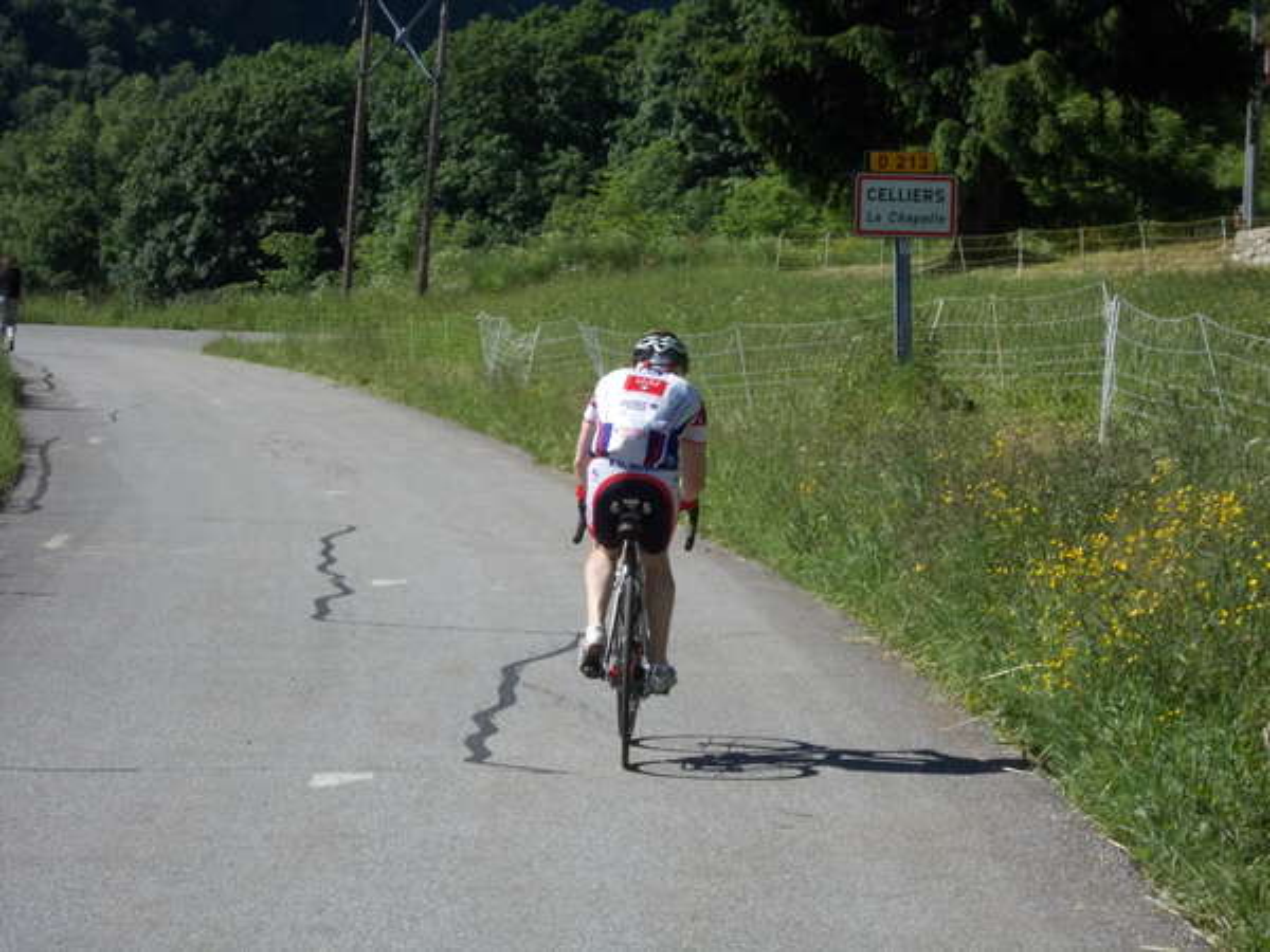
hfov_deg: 15.5
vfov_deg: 11.7
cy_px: 476
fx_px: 4659
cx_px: 635
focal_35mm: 127
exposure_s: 1/500
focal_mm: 17.9
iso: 140
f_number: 6.3
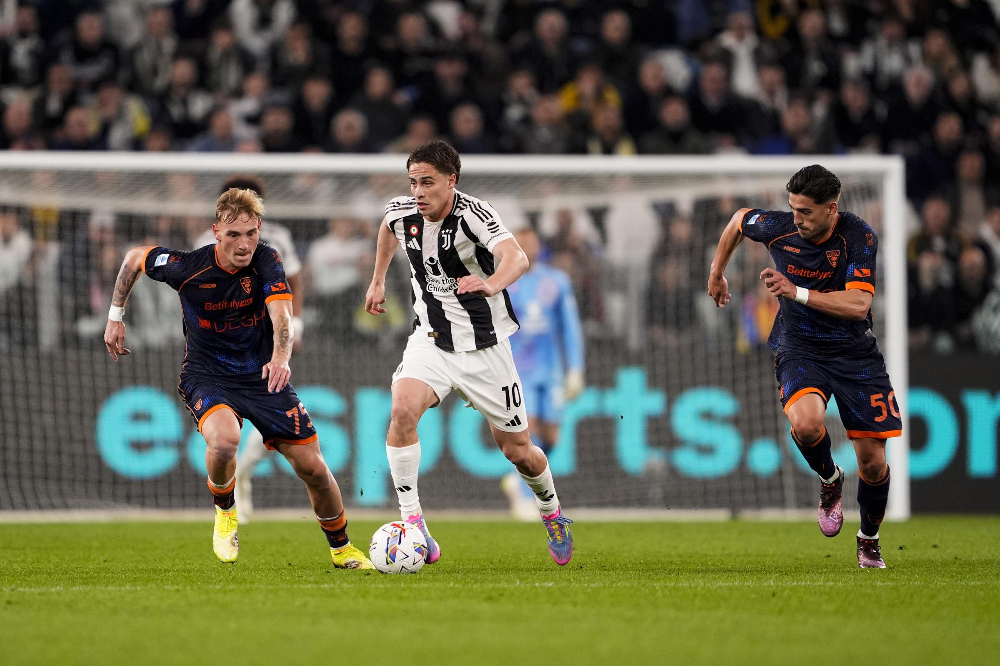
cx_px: 500
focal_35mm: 400
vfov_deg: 3.4
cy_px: 333
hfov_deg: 5.2
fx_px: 11110
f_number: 2.8
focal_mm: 400
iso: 2000
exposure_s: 1/1600
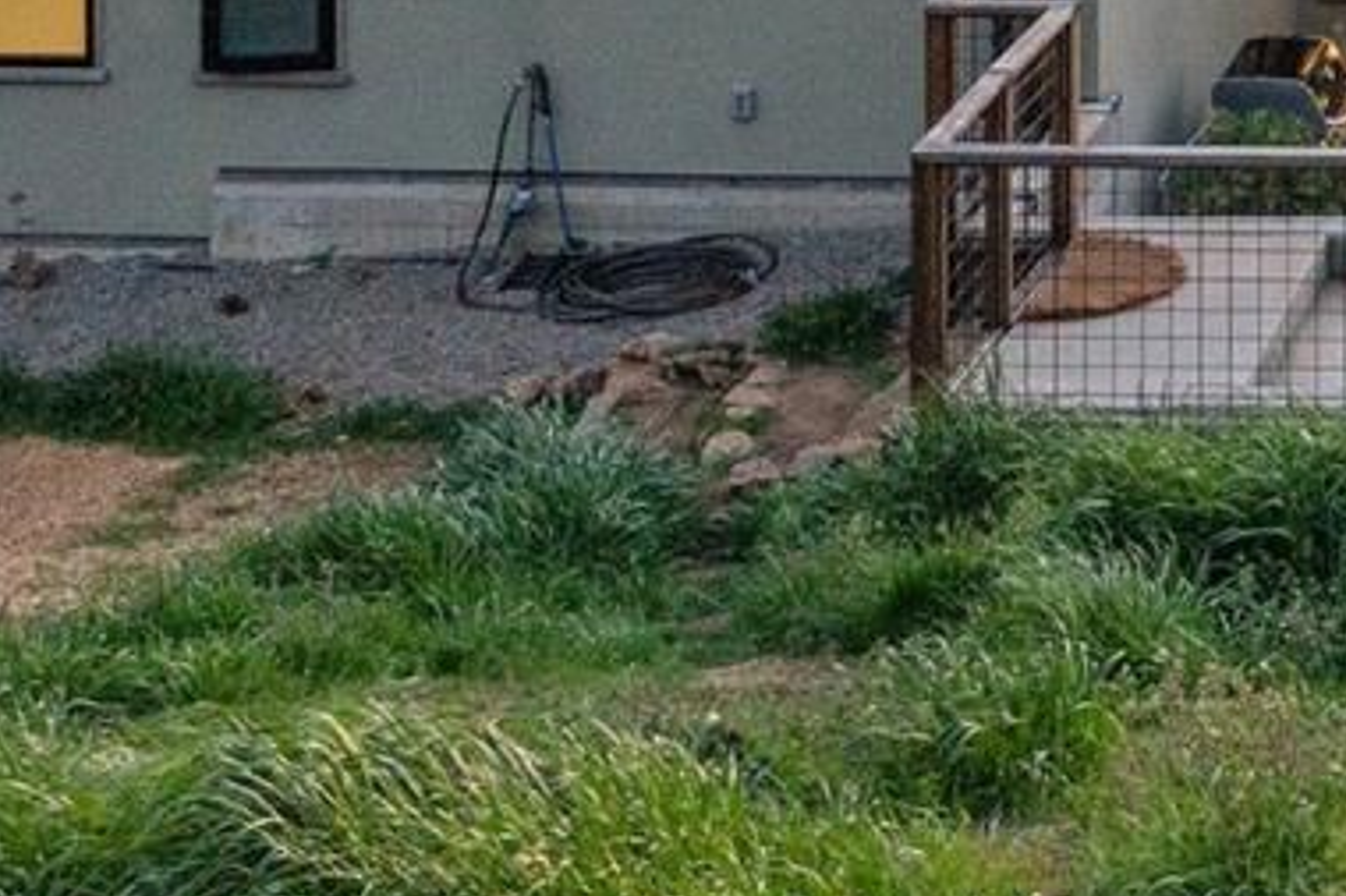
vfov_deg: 15.5
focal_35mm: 83
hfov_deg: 21.6
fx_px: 3085
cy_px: -345
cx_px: 1856
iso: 400
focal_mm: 20.9
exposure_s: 1/30
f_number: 13
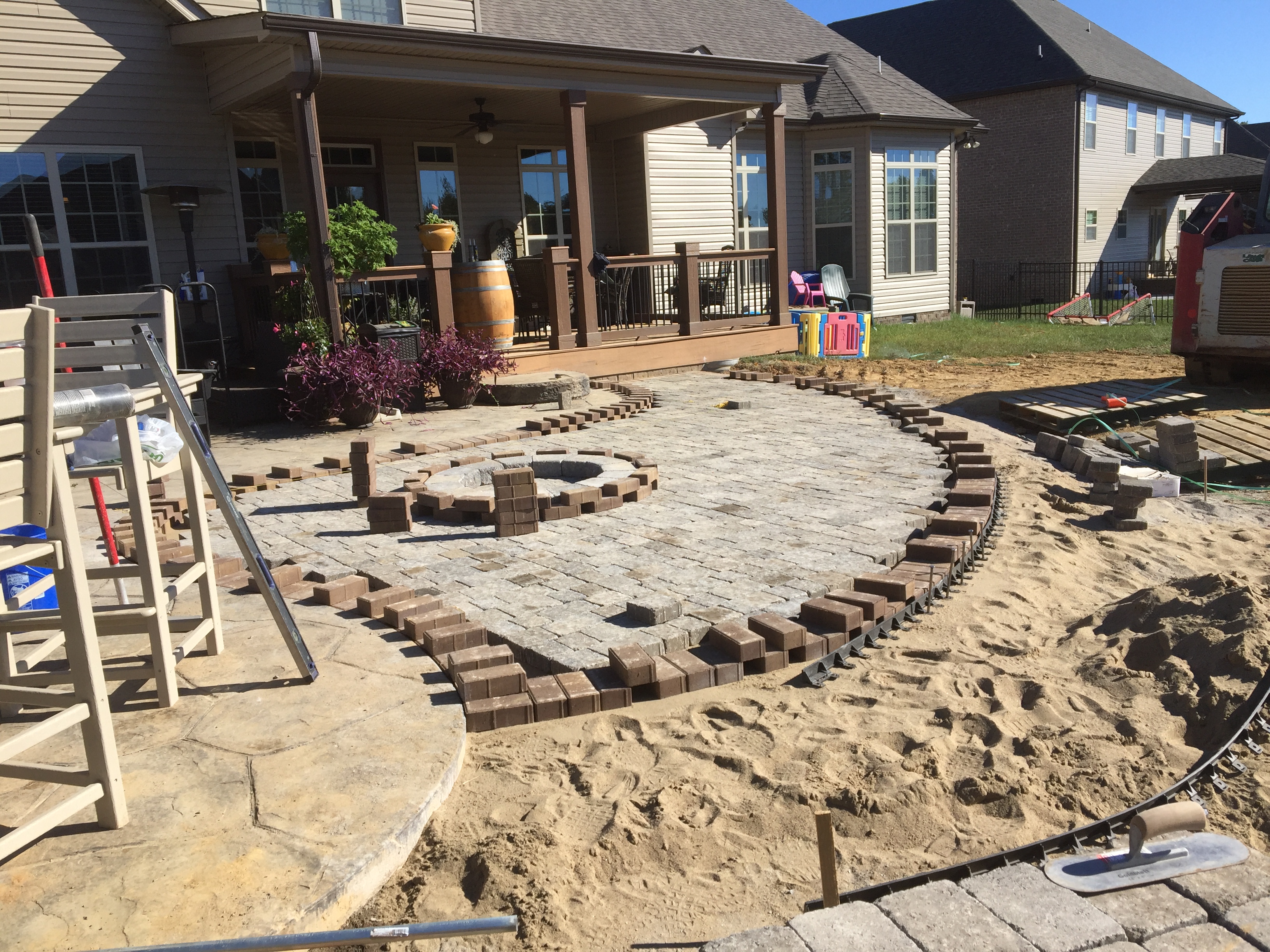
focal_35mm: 29
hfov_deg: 61.7
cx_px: 635
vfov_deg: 48.2
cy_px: 476
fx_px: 1064
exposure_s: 1/1799
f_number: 2.2
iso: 32
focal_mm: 4.15
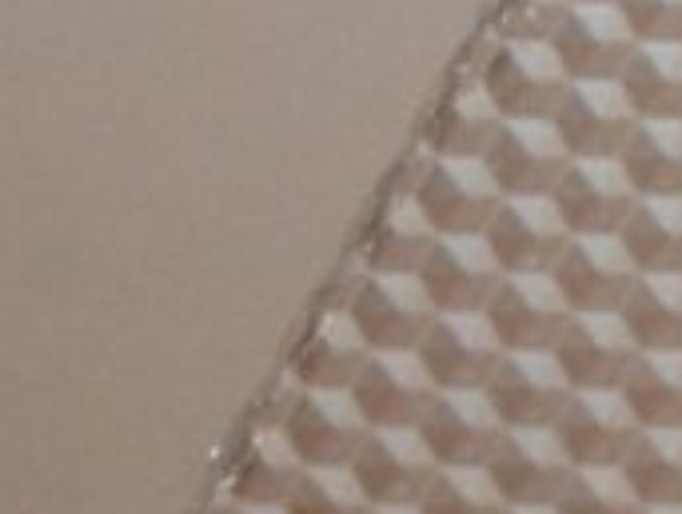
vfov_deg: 7.1
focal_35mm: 209
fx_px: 4126
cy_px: 56
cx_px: 1743
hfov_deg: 8.5
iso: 100
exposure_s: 1/20
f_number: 2.4
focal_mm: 4.28
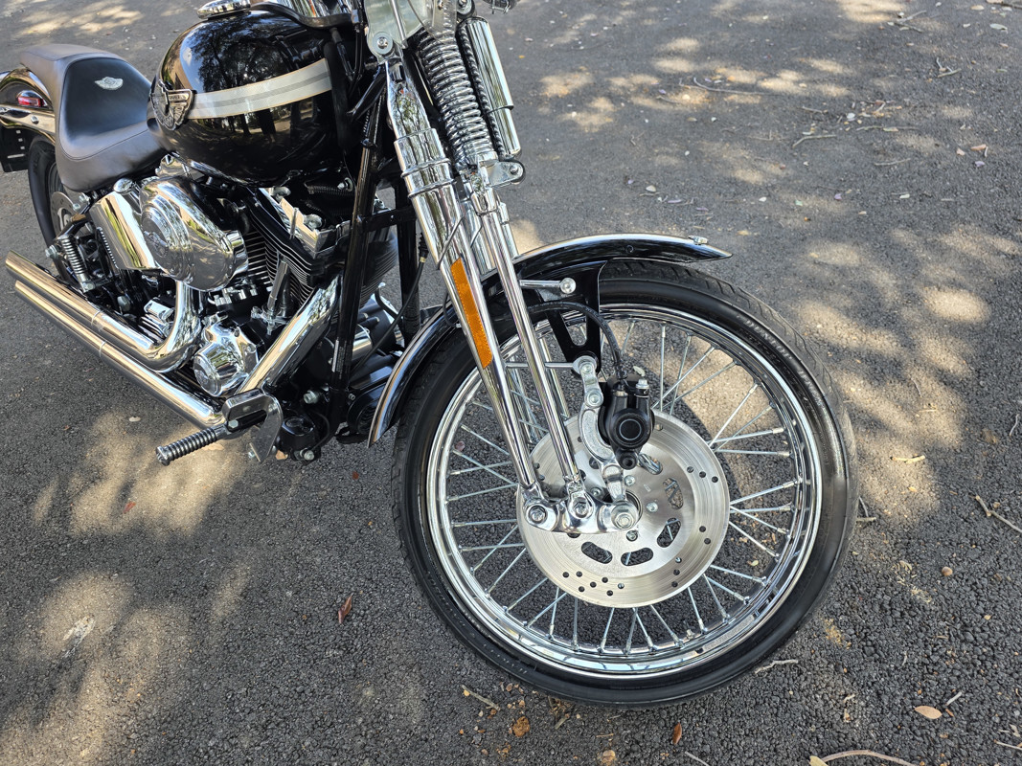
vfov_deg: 58.9
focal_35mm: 23
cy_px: 383
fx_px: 679
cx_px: 511
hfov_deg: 73.9
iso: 50
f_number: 1.7
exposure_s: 1/359
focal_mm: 6.3
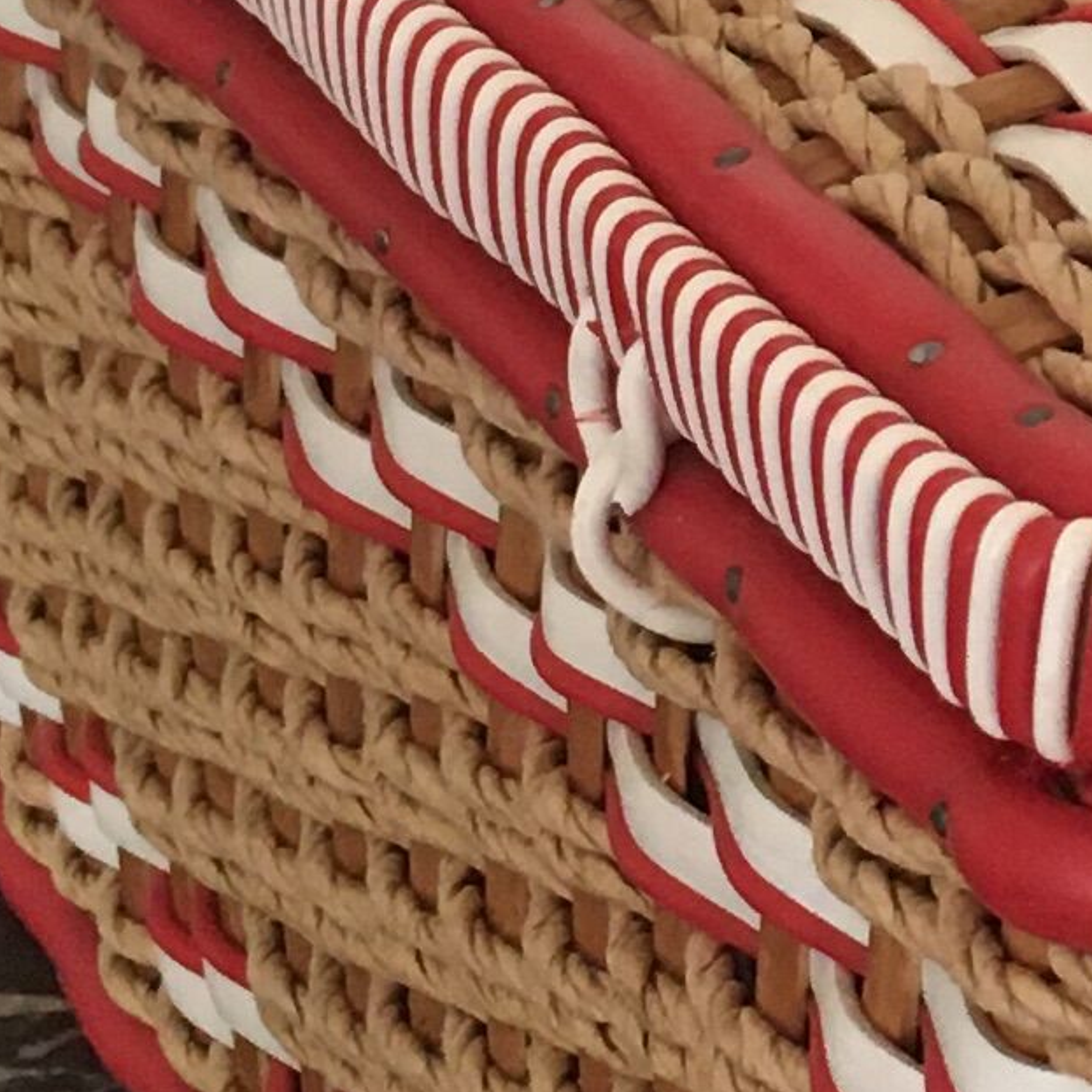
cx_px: 1744
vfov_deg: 10.3
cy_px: -386
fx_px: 5925
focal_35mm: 166
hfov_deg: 10.1
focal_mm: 4.15
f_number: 2.2
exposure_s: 1/33
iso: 125
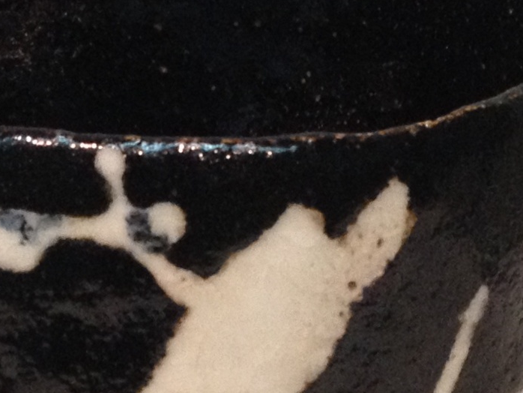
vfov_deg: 16.0
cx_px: 127
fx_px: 1390
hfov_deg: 21.1
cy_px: 262
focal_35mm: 92
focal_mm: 4.28
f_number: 2.4
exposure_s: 1/20
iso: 250
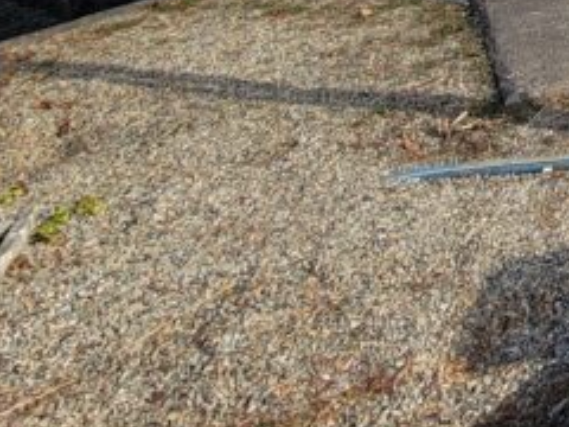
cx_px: 1000
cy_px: -446
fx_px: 1068
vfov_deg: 16.6
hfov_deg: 21.1
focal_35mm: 65
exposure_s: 1/997
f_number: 2.2
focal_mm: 2.2
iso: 50
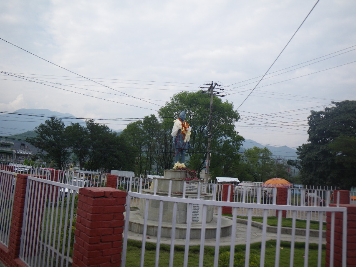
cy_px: 134
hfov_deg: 63.4
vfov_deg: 49.8
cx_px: 178
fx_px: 288
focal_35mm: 28
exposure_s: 1/250
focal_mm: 5
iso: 50
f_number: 3.5
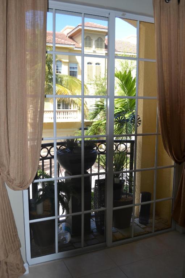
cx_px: 92
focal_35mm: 33
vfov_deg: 57.3
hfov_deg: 39.9
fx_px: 255
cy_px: 139
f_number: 4
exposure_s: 1/160
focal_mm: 22
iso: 100
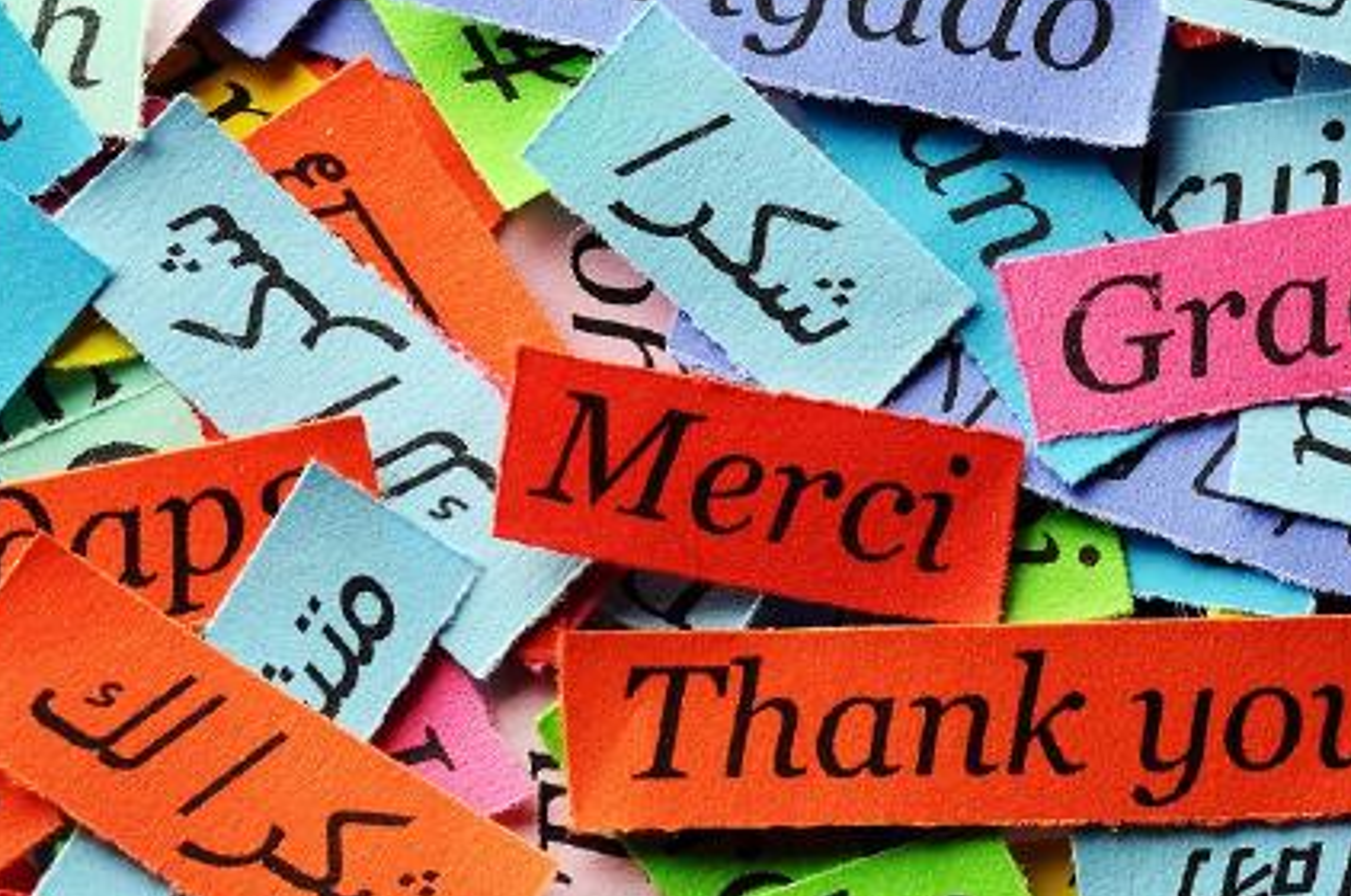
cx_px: 855
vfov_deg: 3.3
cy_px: 541
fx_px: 15471
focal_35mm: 413
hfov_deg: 5.0
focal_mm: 155
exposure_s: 1/200
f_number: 13
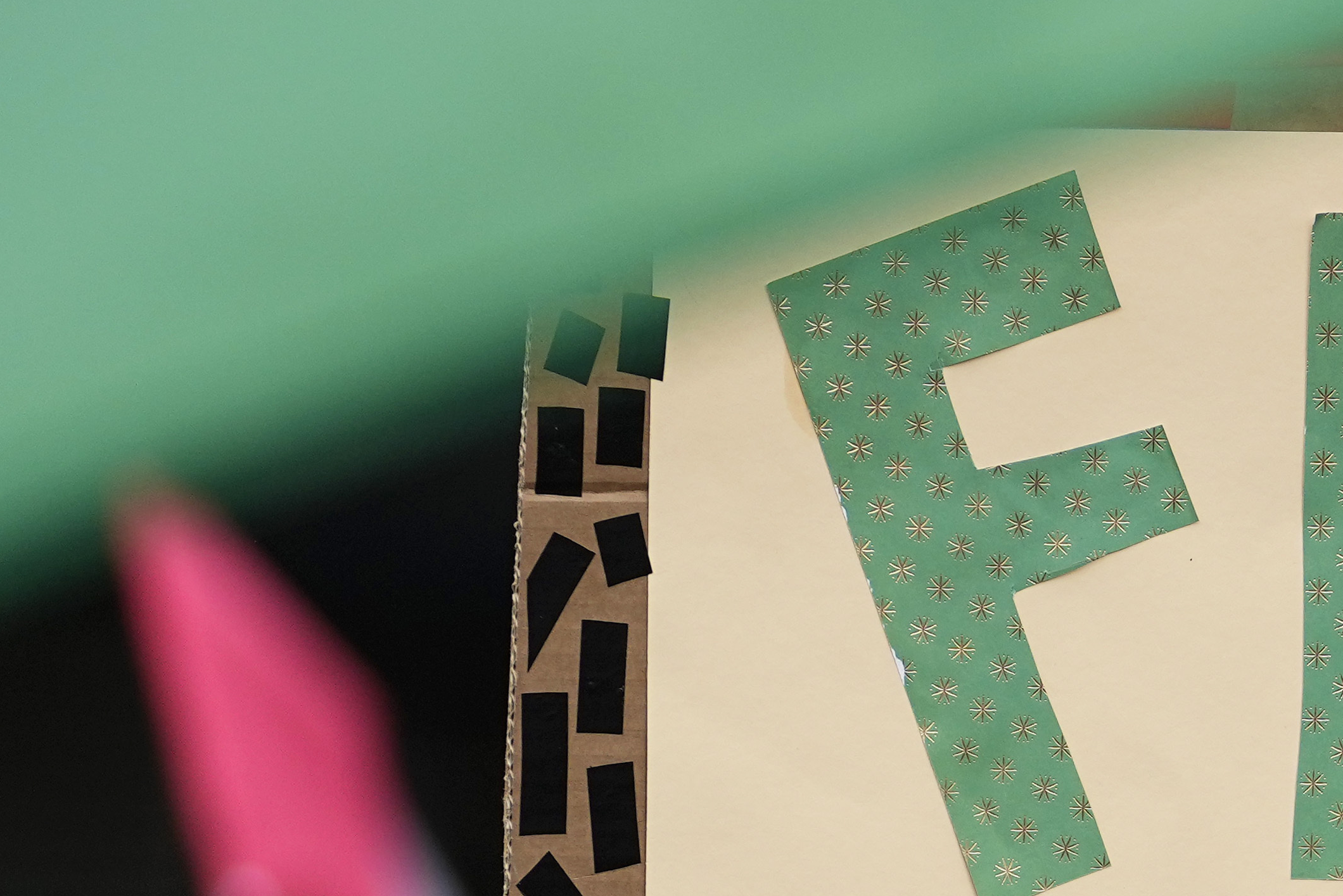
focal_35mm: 577
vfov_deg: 2.4
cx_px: 1524
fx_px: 21527
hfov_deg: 3.6
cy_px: 1440
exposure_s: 1/1250
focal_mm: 144
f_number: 2.8
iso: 400
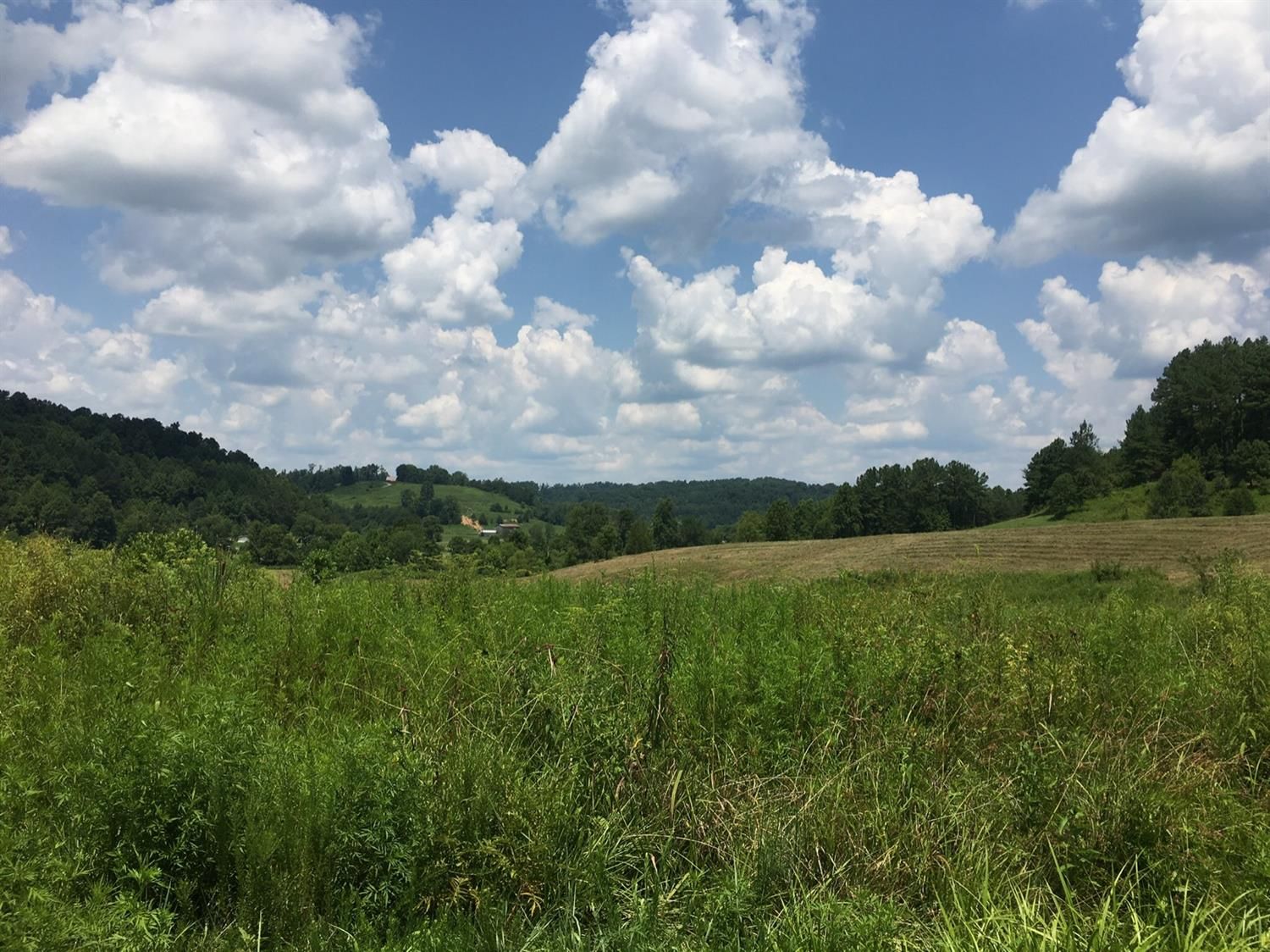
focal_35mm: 29
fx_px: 1064
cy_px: 476
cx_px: 635
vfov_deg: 48.2
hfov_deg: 61.7
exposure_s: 1/2331
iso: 25
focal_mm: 4.15
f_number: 2.2
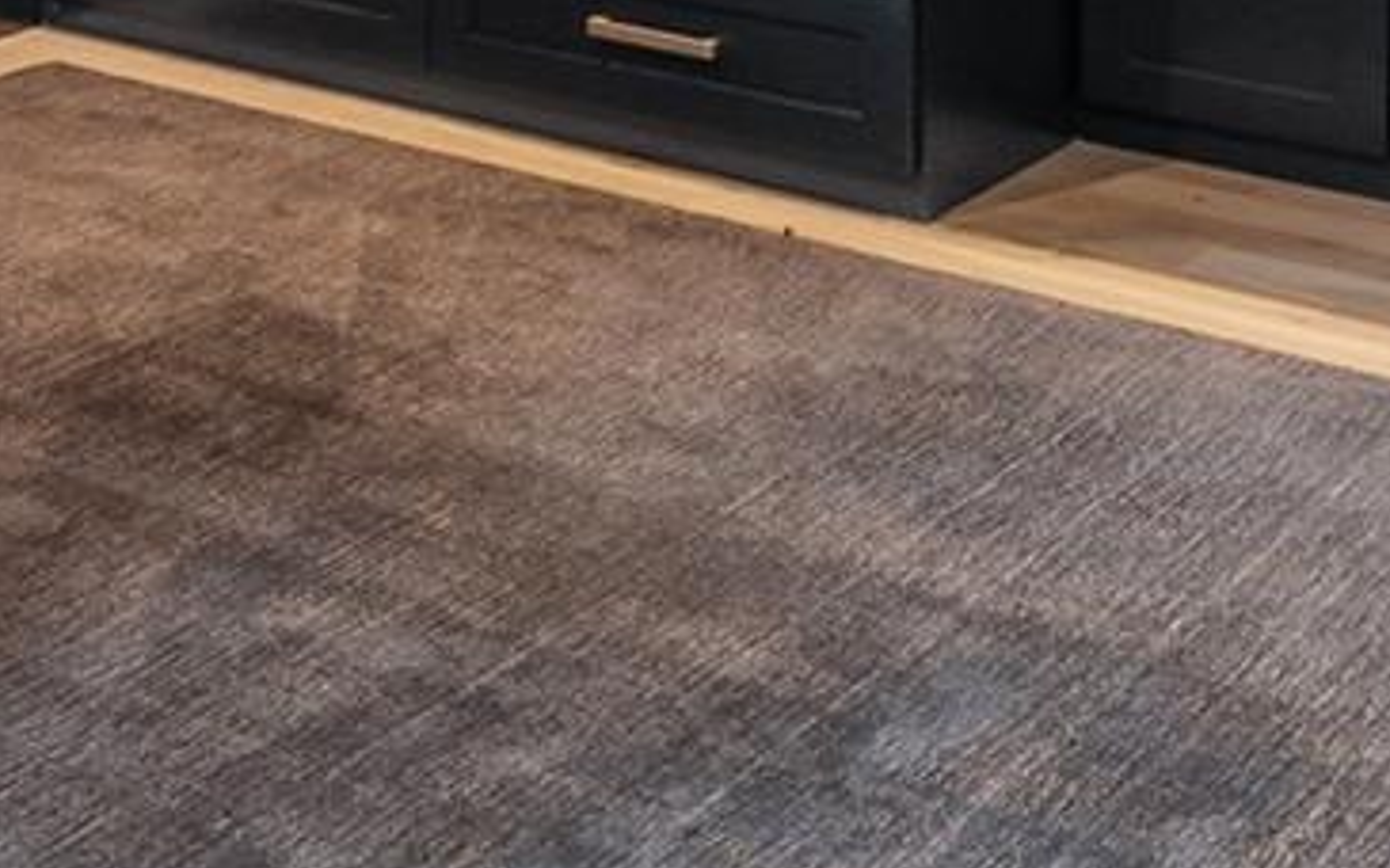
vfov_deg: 14.2
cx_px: -38
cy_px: -763
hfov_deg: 24.5
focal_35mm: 80
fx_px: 3030
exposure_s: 2
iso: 250
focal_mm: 14
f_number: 8
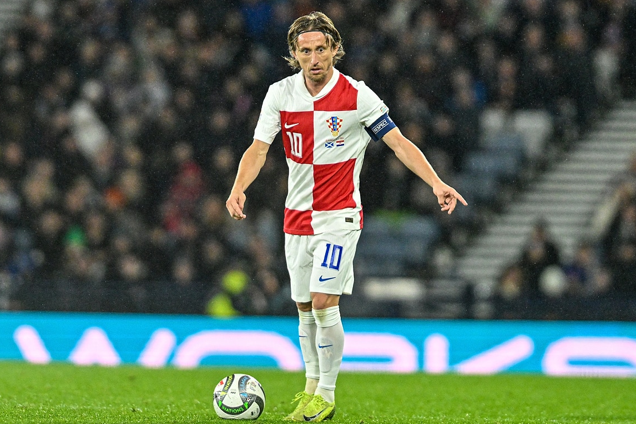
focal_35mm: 628
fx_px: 11094
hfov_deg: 3.3
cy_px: 210
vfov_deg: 2.2
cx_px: 327
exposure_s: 1/1250
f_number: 3.2
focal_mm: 400
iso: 3200
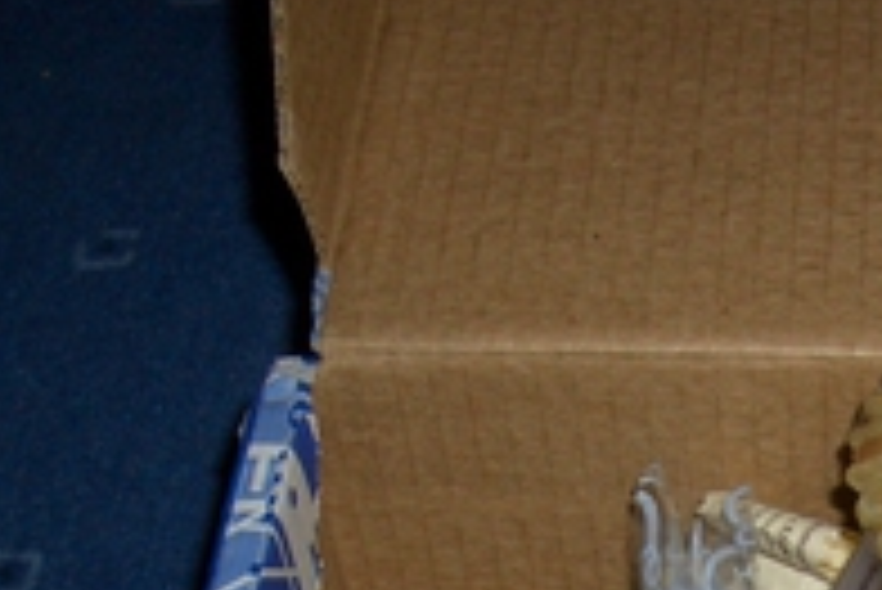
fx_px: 2501
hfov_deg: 19.3
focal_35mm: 102
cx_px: 918
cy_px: 804
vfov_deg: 12.9
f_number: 2.6
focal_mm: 5.8
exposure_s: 1/60
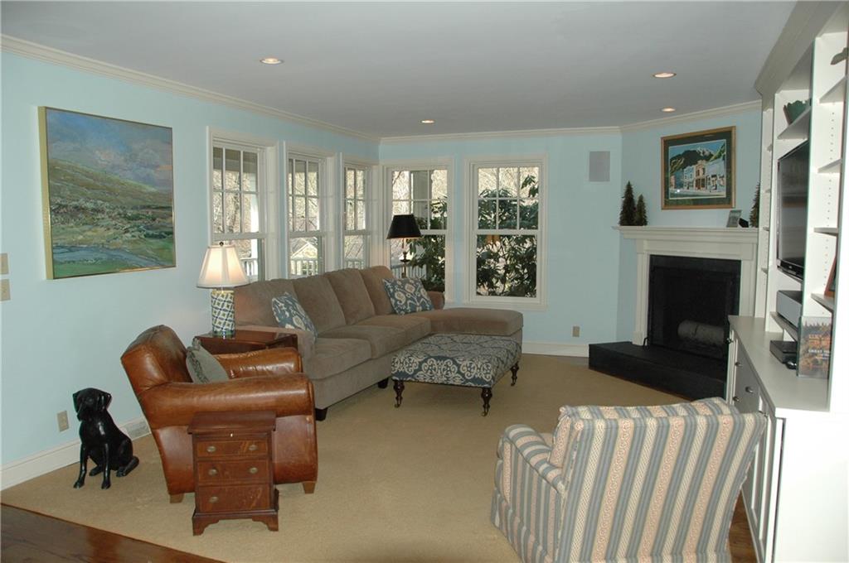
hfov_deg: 67.4
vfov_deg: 47.8
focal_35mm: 27
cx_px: 424
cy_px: 282
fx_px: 636
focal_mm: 18
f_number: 5
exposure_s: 1/500
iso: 640
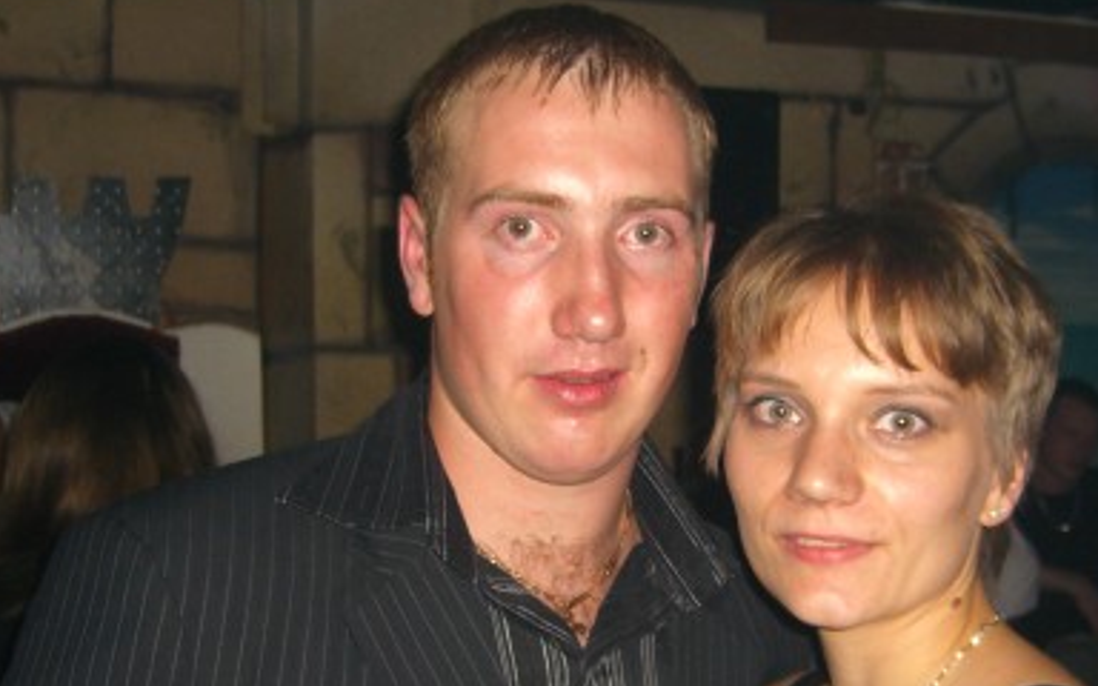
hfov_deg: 32.4
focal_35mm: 63
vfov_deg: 20.5
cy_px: 466
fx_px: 1885
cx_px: 652
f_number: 2.8
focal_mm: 7.9
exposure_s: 1/60
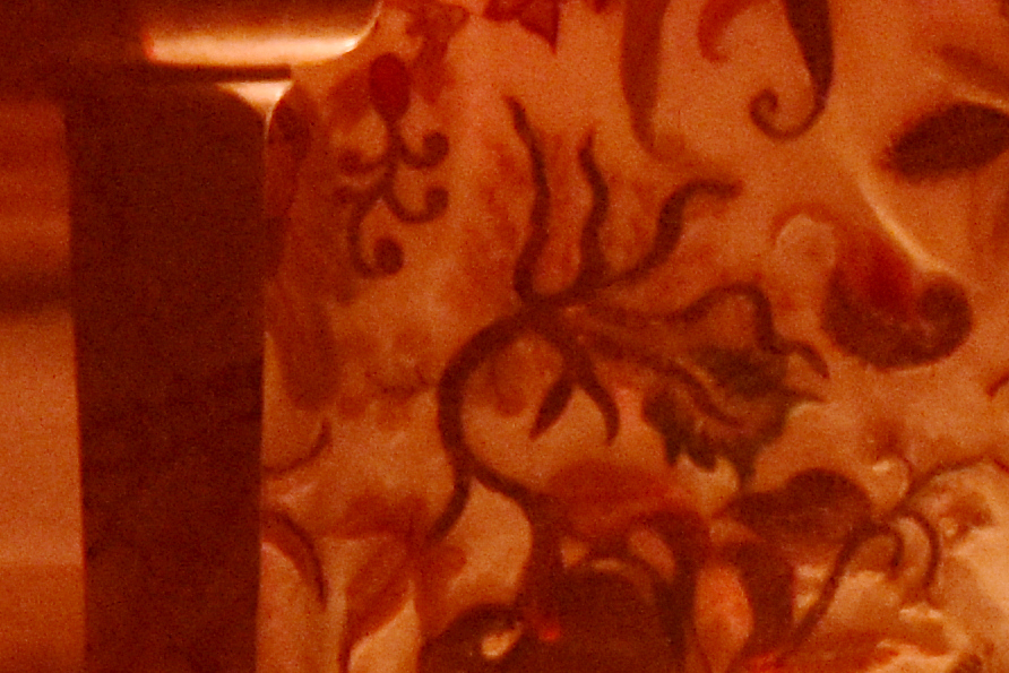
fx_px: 29694
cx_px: 2289
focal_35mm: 1059
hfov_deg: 1.9
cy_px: 387
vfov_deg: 1.3
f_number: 5.6
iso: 3200
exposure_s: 1/60
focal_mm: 105
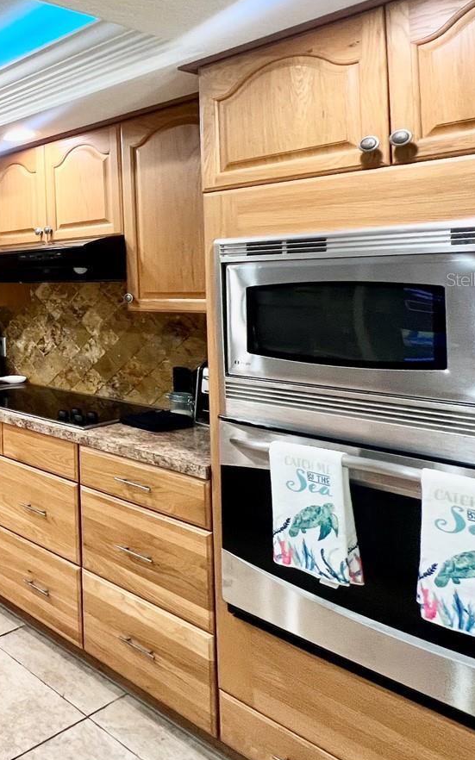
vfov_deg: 71.2
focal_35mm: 25
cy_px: 279
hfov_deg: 33.5
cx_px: -162
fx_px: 518
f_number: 1.8
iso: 125
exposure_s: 1/60
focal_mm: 1.57
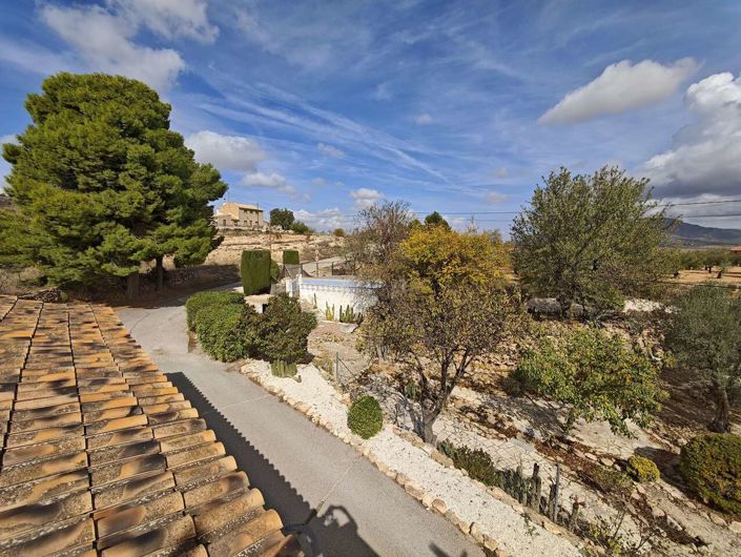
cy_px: 278
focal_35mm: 14
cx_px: 370
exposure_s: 1/702
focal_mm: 2.16
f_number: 2.2
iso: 50
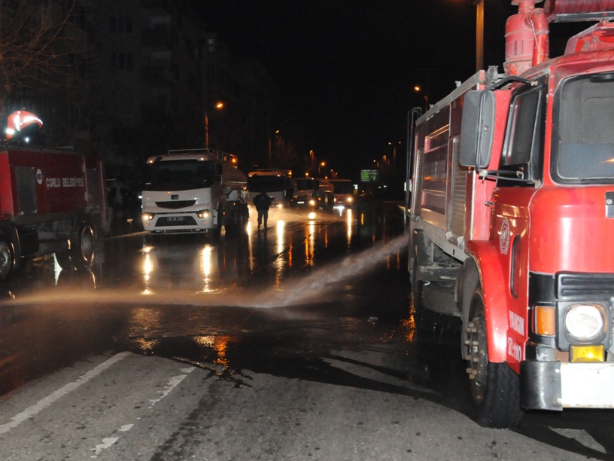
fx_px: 834
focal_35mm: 47
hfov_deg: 40.2
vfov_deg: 30.9
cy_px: 249
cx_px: 238
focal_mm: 26
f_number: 7.1
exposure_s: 1/160
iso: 3200
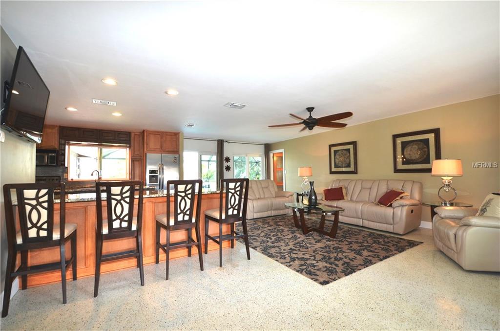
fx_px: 208
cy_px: 166
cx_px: 250
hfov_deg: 100.5
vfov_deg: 77.0
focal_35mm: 15
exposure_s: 1/60
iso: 360
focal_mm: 10
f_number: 4
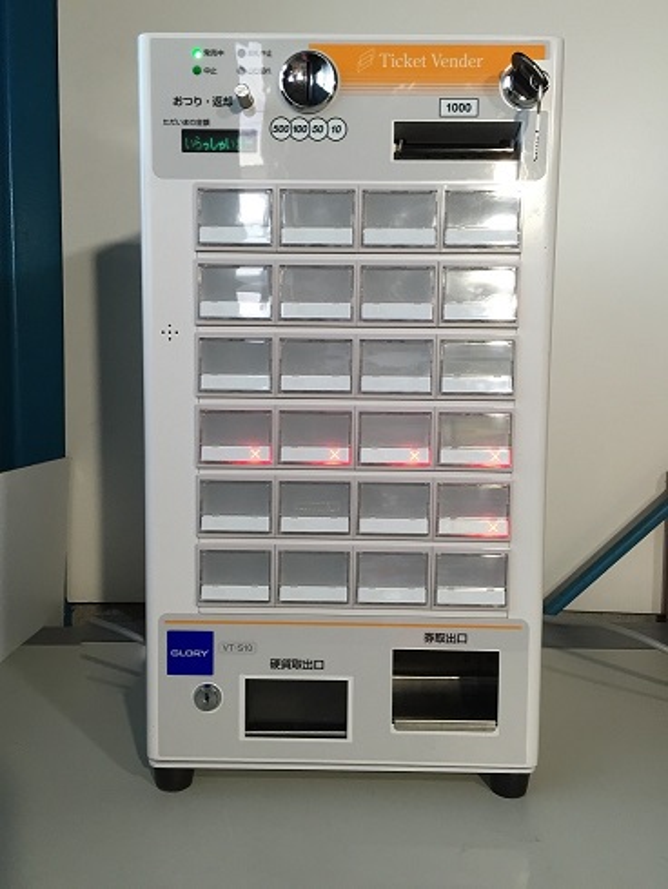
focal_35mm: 29
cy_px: 444
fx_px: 746
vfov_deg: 61.6
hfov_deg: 48.3
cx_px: 334
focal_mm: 4.15
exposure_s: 1/33
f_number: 2.2
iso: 100
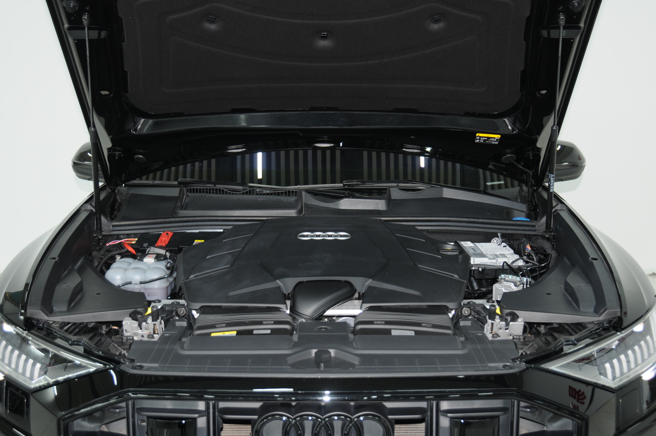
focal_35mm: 45
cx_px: 329
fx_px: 819
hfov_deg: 43.7
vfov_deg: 29.8
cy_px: 249
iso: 200
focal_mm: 26
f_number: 4
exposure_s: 1/8
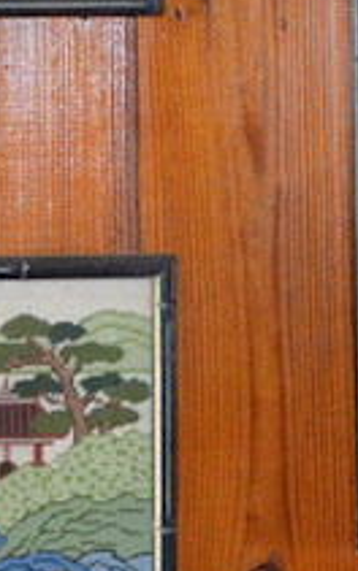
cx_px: -382
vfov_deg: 10.2
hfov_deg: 6.2
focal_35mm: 204
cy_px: 108
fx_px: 3182
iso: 3200
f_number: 3.8
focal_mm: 22
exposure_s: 1/60
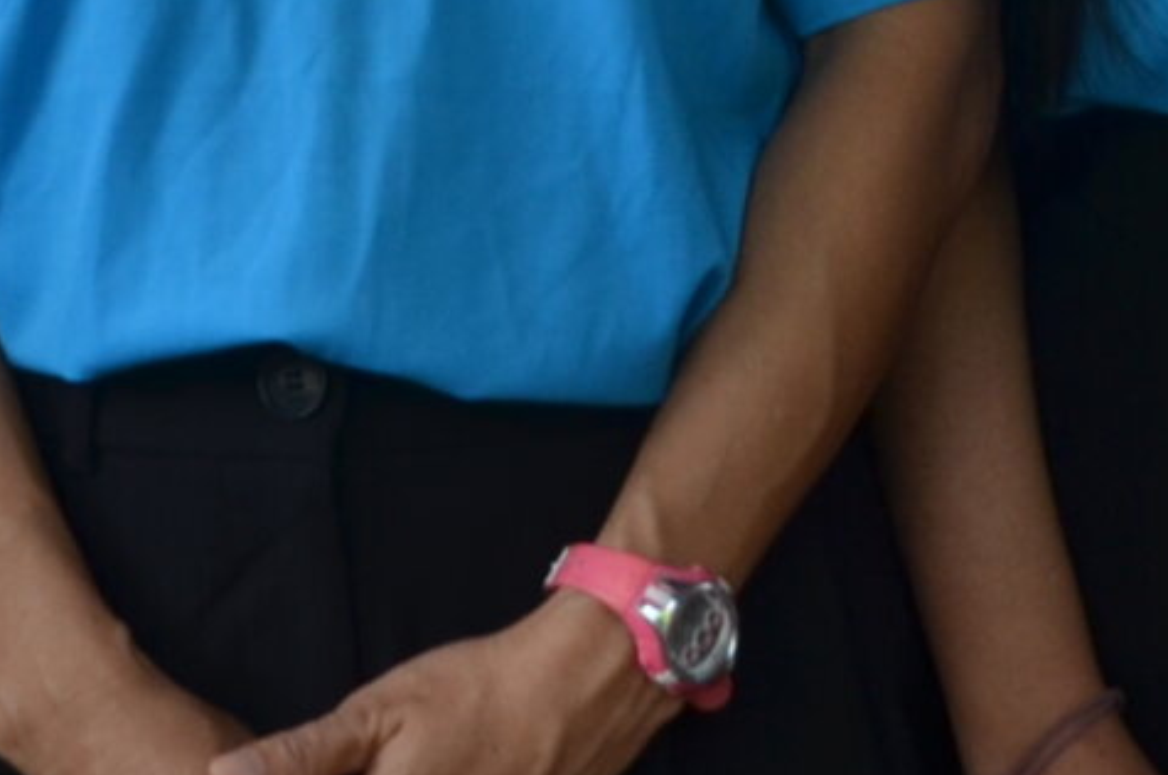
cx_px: 529
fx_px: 6284
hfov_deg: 10.6
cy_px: -989
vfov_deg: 6.7
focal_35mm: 194
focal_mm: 24
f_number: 5.6
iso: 250
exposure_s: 1/125
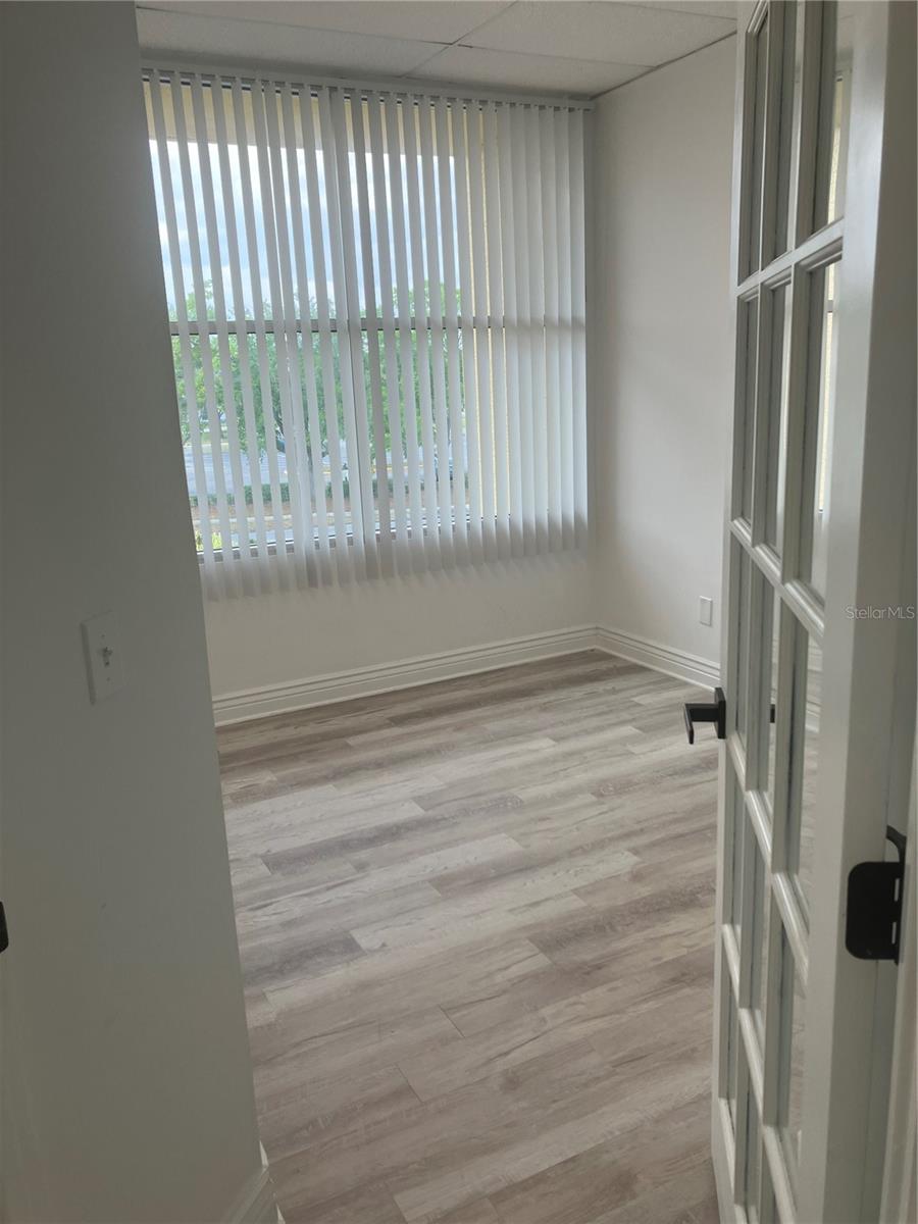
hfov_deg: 49.7
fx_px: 990
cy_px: 612
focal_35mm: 28
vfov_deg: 63.4
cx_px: 459
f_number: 1.8
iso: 25
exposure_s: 1/120
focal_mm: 3.99
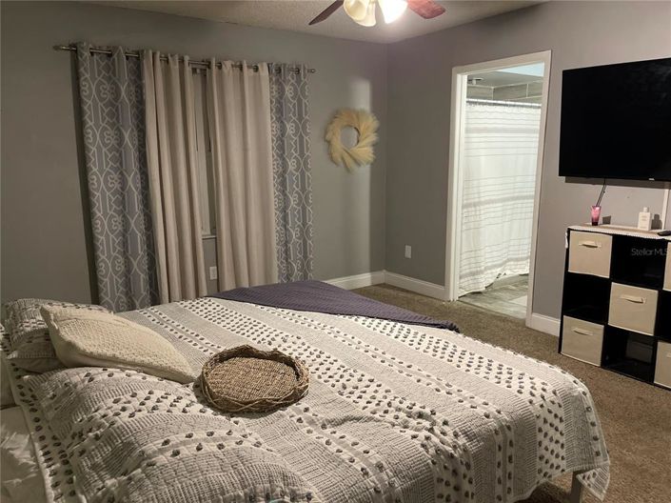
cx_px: 336
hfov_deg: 67.3
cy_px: 252
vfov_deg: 53.0
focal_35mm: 26
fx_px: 504
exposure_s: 1/40
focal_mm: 5.1
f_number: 1.6
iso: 500
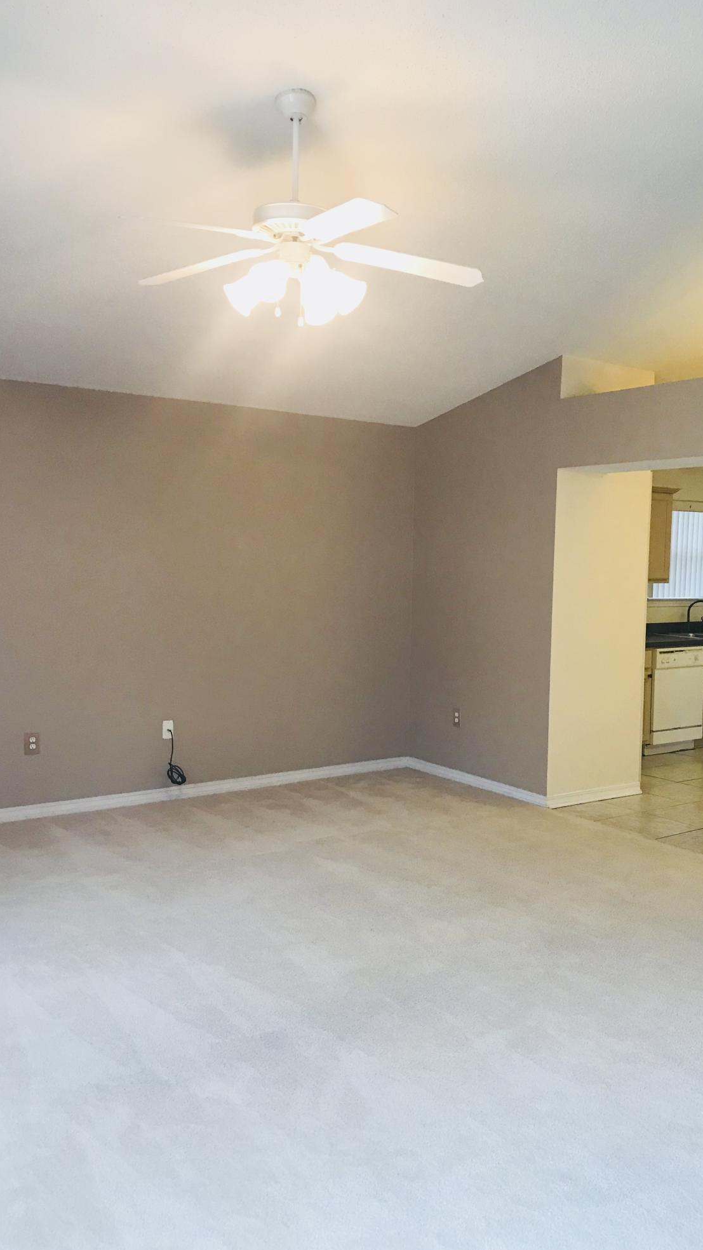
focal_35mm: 31
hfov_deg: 37.7
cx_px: 415
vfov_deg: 62.6
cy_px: 634
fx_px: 1027
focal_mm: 3.99
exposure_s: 1/30
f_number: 1.8
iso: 40
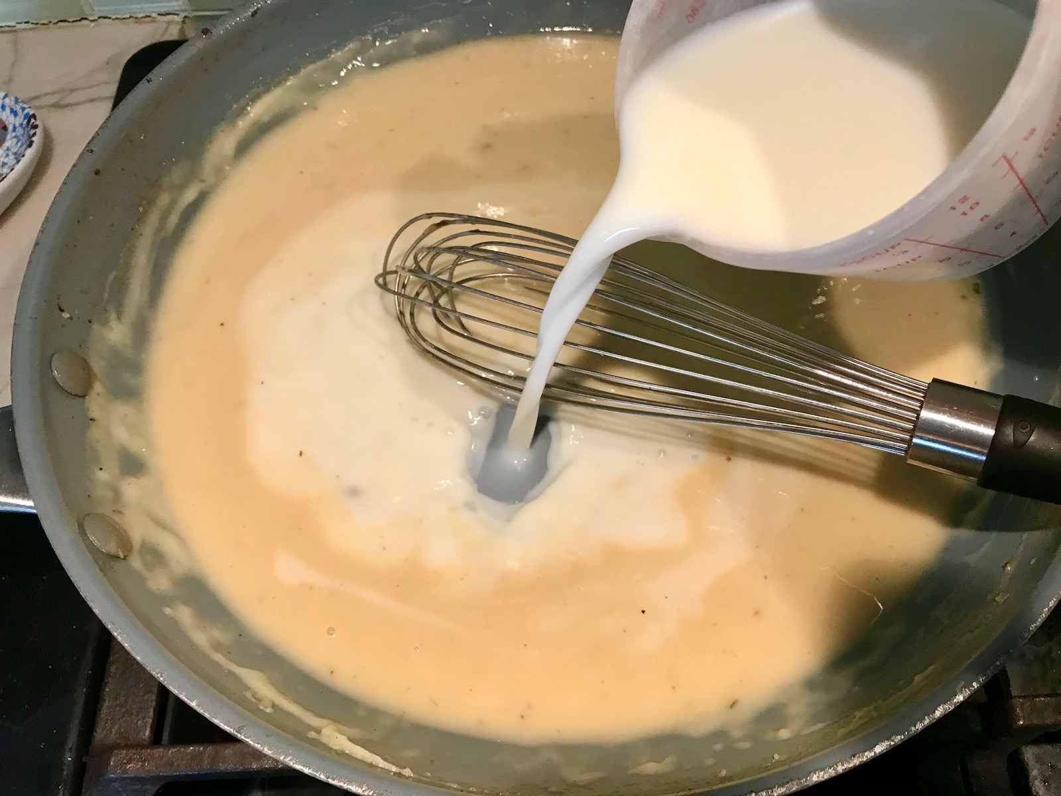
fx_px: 858
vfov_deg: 49.7
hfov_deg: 63.4
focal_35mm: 28
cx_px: 530
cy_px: 398
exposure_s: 1/30
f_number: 1.8
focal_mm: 3.99
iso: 32
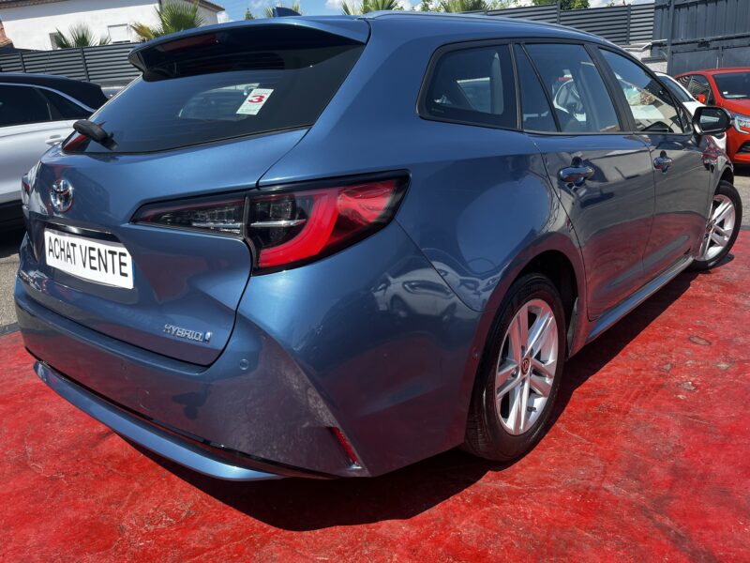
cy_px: 282
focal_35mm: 26
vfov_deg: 53.1
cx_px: 375
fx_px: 563
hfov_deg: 67.3
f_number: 1.6
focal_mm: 5.1
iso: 50
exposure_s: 1/1309
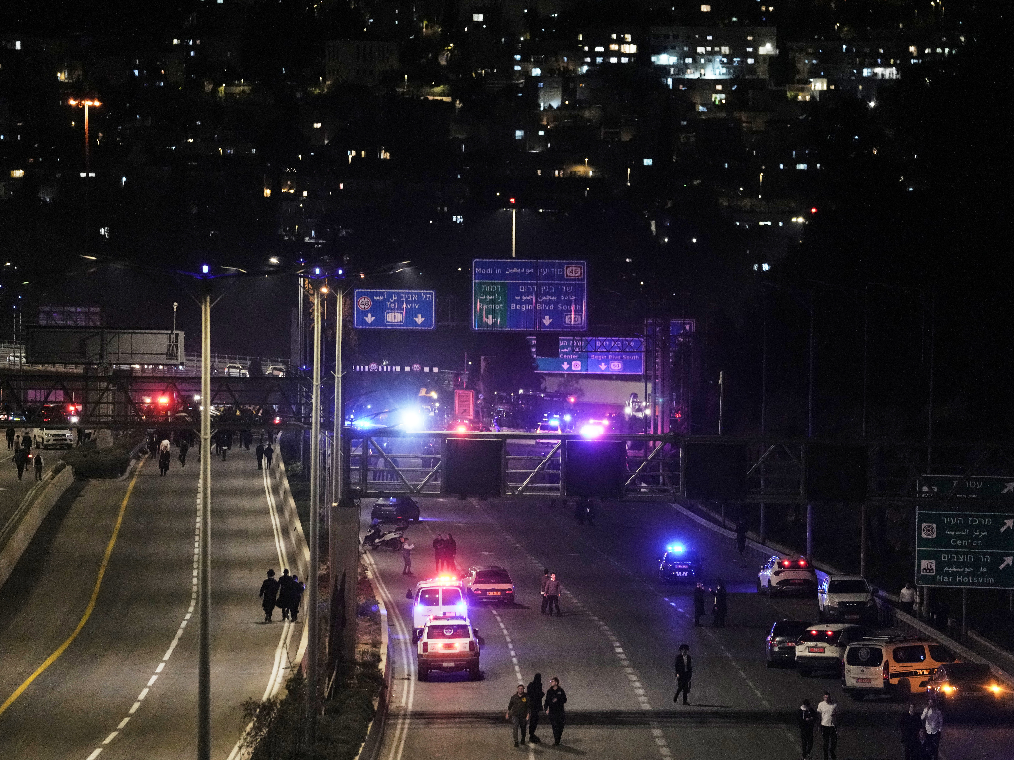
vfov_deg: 6.8
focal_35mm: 217
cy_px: 380
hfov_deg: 9.1
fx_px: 6357
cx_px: 522
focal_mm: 200
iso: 5000
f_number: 2.8
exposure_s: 1/200
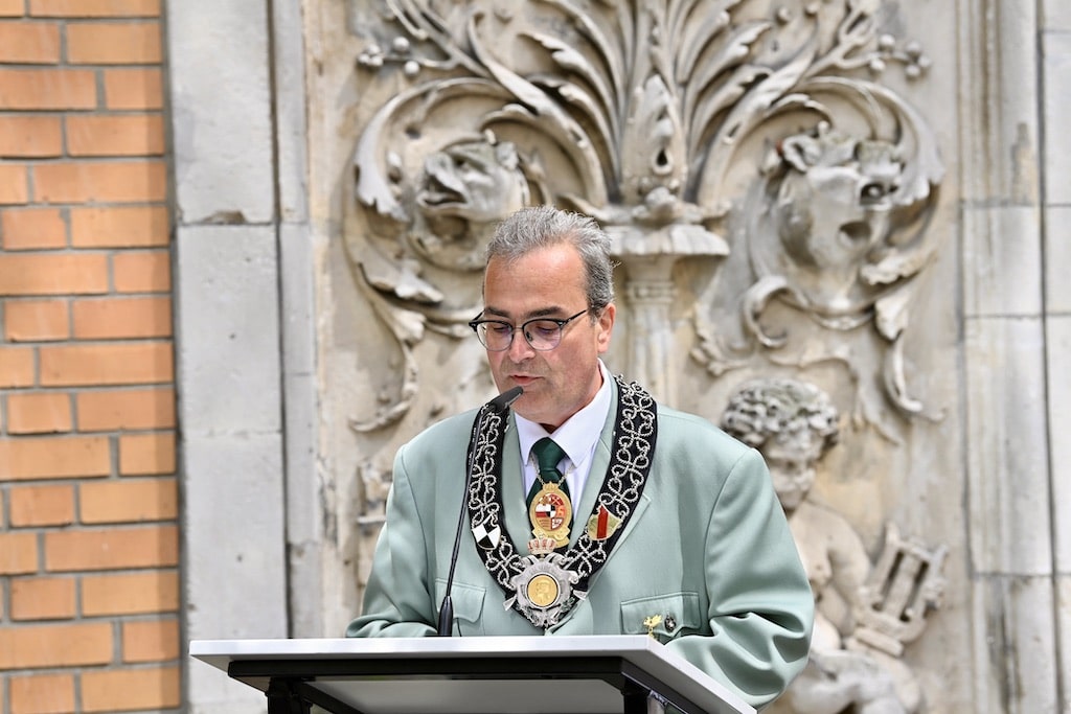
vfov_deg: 11.0
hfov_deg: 16.4
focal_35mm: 125
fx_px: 3719
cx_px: 536
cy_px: 357
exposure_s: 1/100
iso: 110
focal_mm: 125
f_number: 5
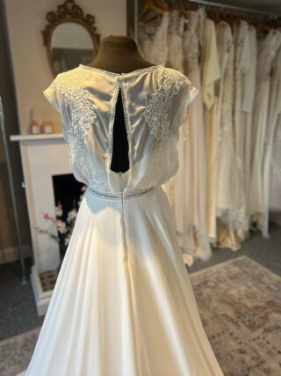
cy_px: 188
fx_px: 282
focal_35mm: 26
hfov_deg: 53.0
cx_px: 140
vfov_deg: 67.3
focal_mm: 5.7
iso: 40
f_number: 1.5
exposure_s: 1/161
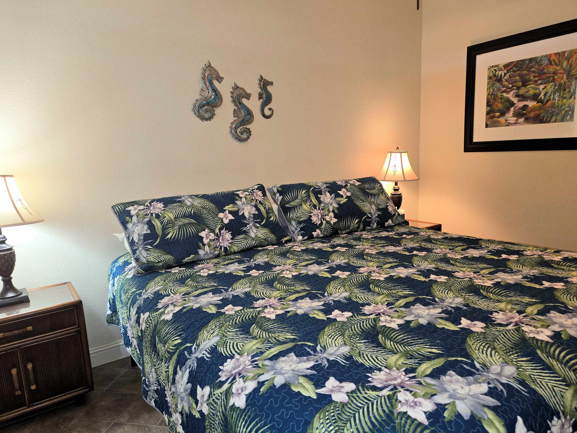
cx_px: 284
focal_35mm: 24
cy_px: 224
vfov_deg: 56.8
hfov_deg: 71.6
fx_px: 400
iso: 100
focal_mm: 5.4
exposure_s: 1/30
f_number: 1.8
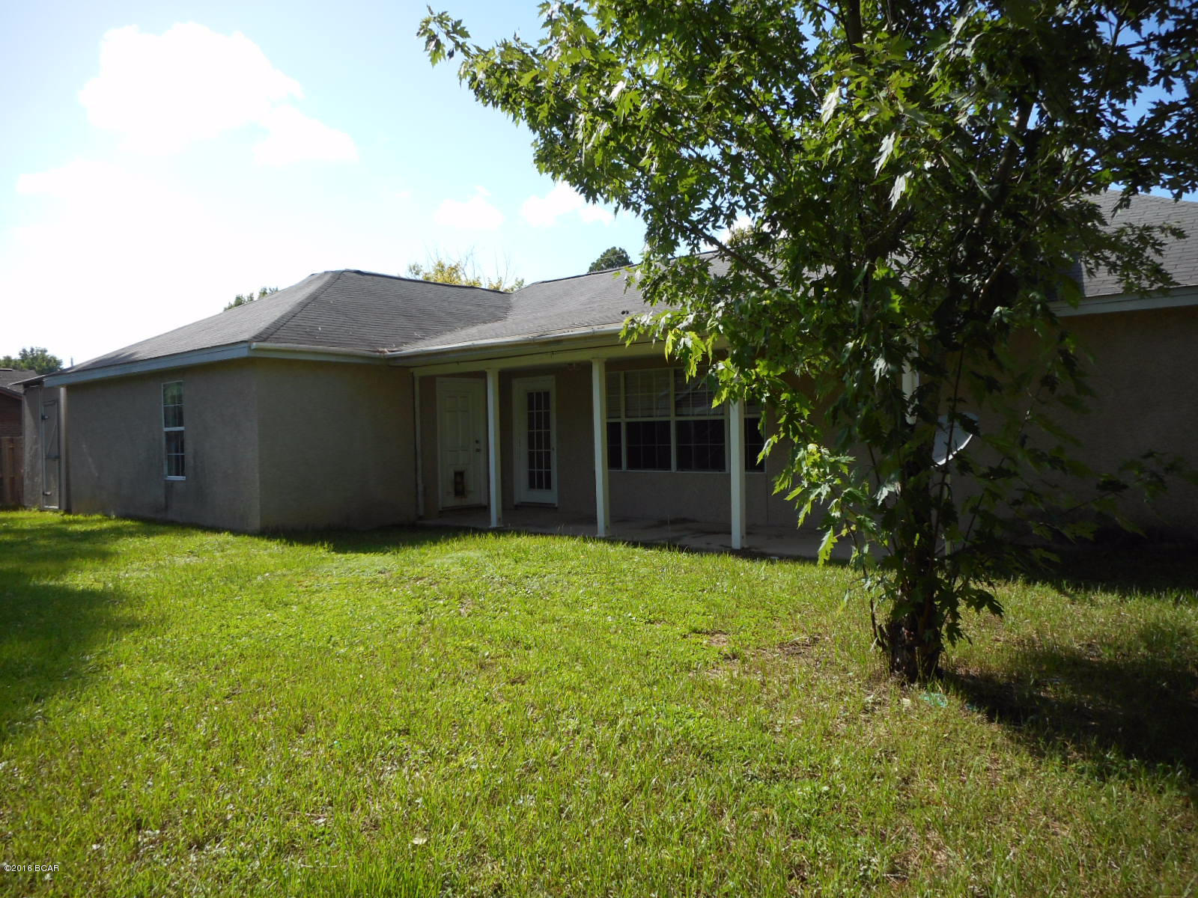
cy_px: 449
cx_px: 599
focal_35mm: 25
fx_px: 865
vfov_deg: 54.9
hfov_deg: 69.4
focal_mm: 4.5
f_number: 3.7
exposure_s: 1/400
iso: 80
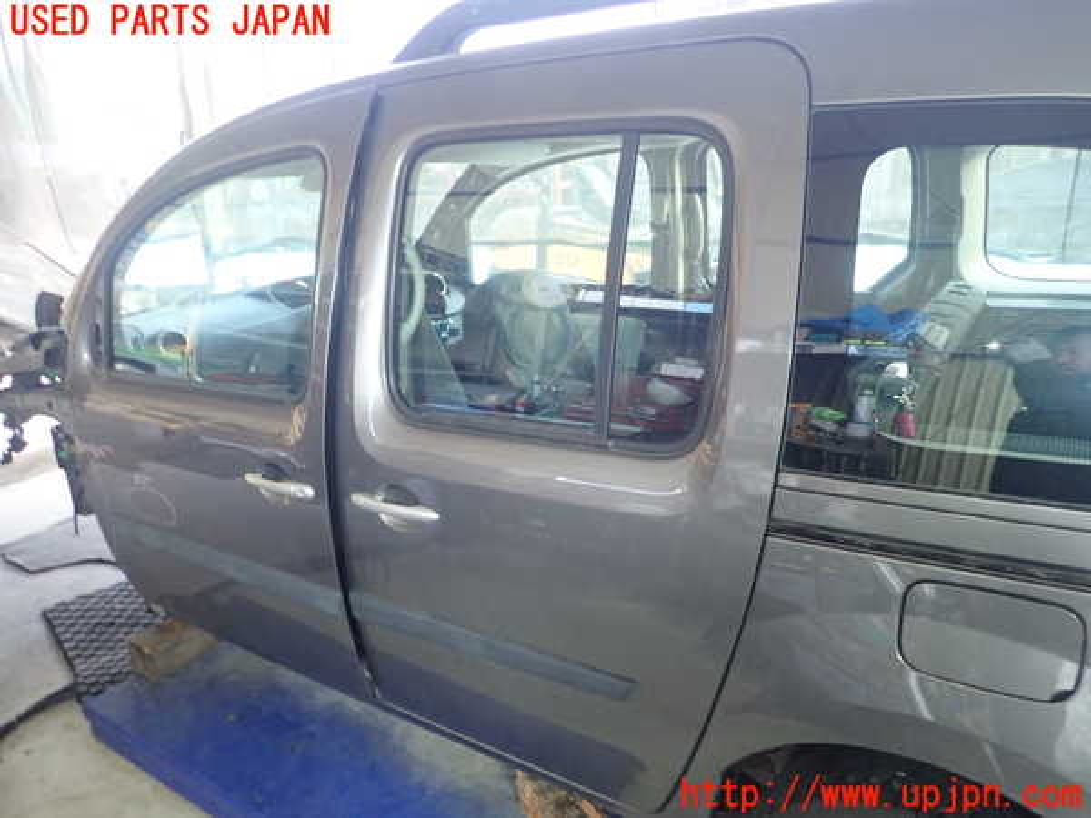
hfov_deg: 69.4
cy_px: 409
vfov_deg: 54.9
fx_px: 788
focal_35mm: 25
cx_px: 546
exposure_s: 1/30
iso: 500
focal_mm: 4.5
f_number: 2
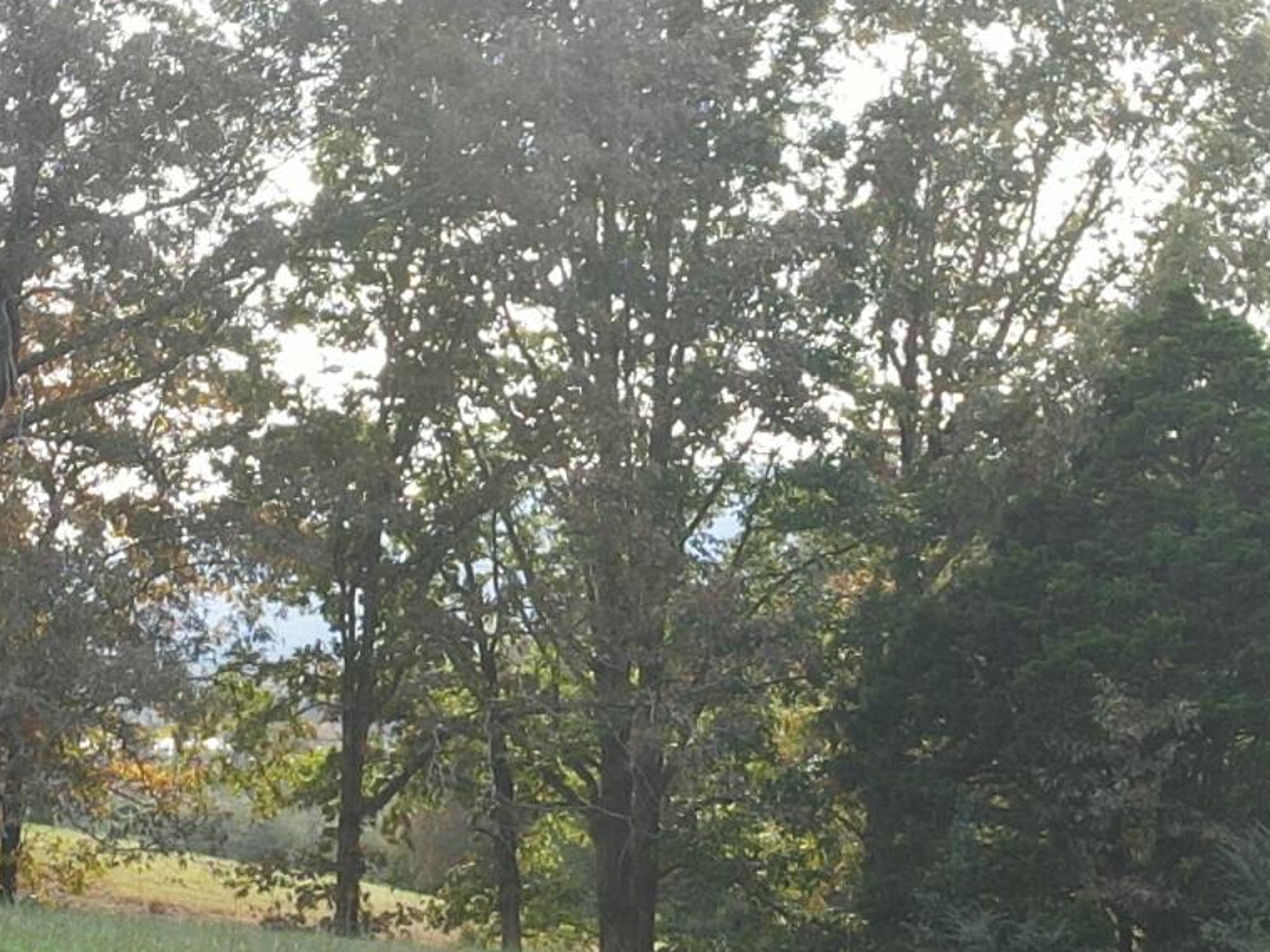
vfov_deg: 15.5
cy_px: 654
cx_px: 737
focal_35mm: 95
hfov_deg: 20.6
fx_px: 3484
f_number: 2.8
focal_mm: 4.5
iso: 100
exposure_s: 1/100
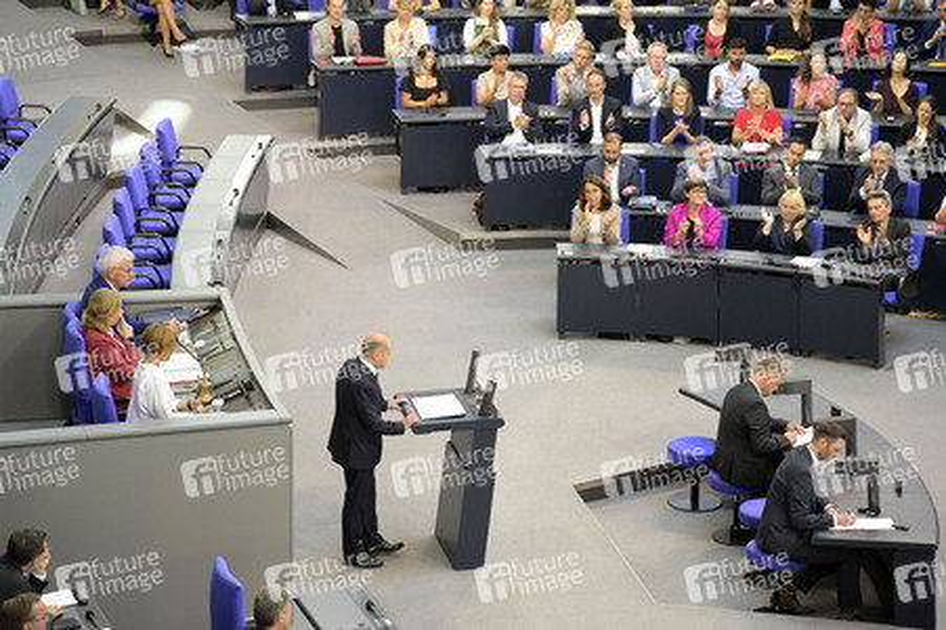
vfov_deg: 11.4
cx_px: 473
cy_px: 315
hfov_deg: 17.1
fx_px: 3151
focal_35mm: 120
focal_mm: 120
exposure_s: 1/500
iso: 8000
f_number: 4
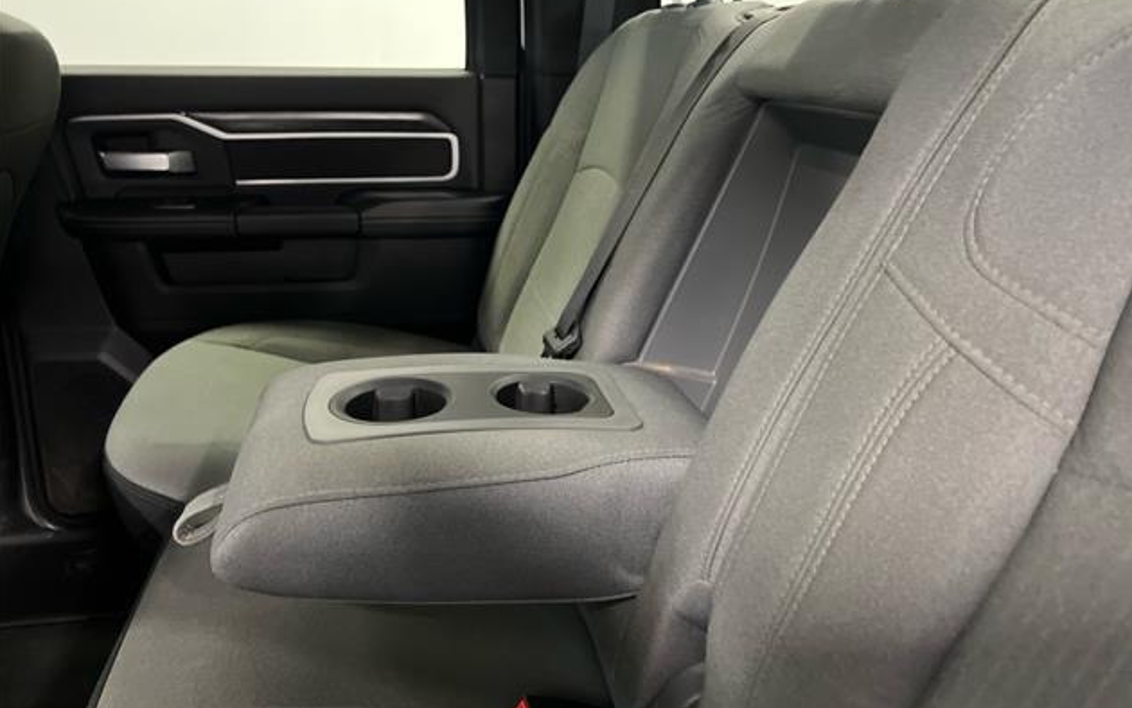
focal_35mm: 28
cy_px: 323
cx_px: 571
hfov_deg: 66.5
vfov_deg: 44.5
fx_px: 864
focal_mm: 5.7
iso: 1000
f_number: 1.5
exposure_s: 1/24
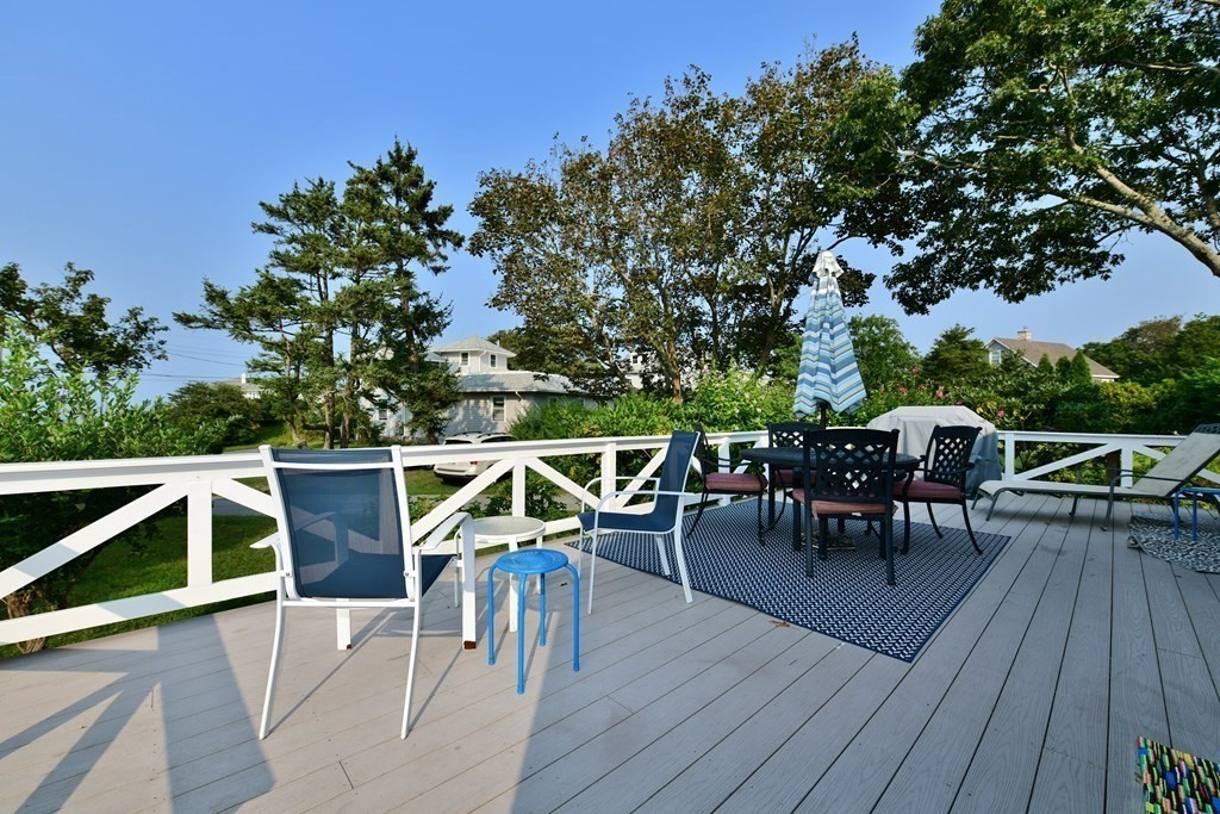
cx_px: 610
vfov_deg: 81.2
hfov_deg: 104.2
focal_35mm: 14
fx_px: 474
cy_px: 407
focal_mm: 14
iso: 200
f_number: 6.3
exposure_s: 1/640
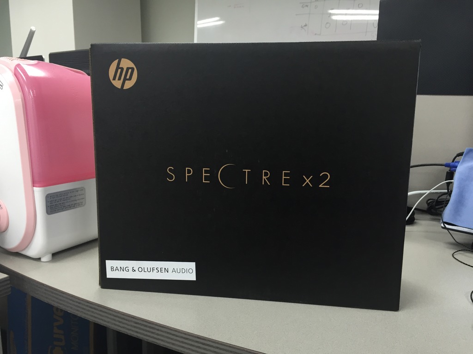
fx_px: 396
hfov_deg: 61.7
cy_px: 177
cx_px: 236
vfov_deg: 48.2
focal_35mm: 29
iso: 64
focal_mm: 4.15
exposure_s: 1/30
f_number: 2.2
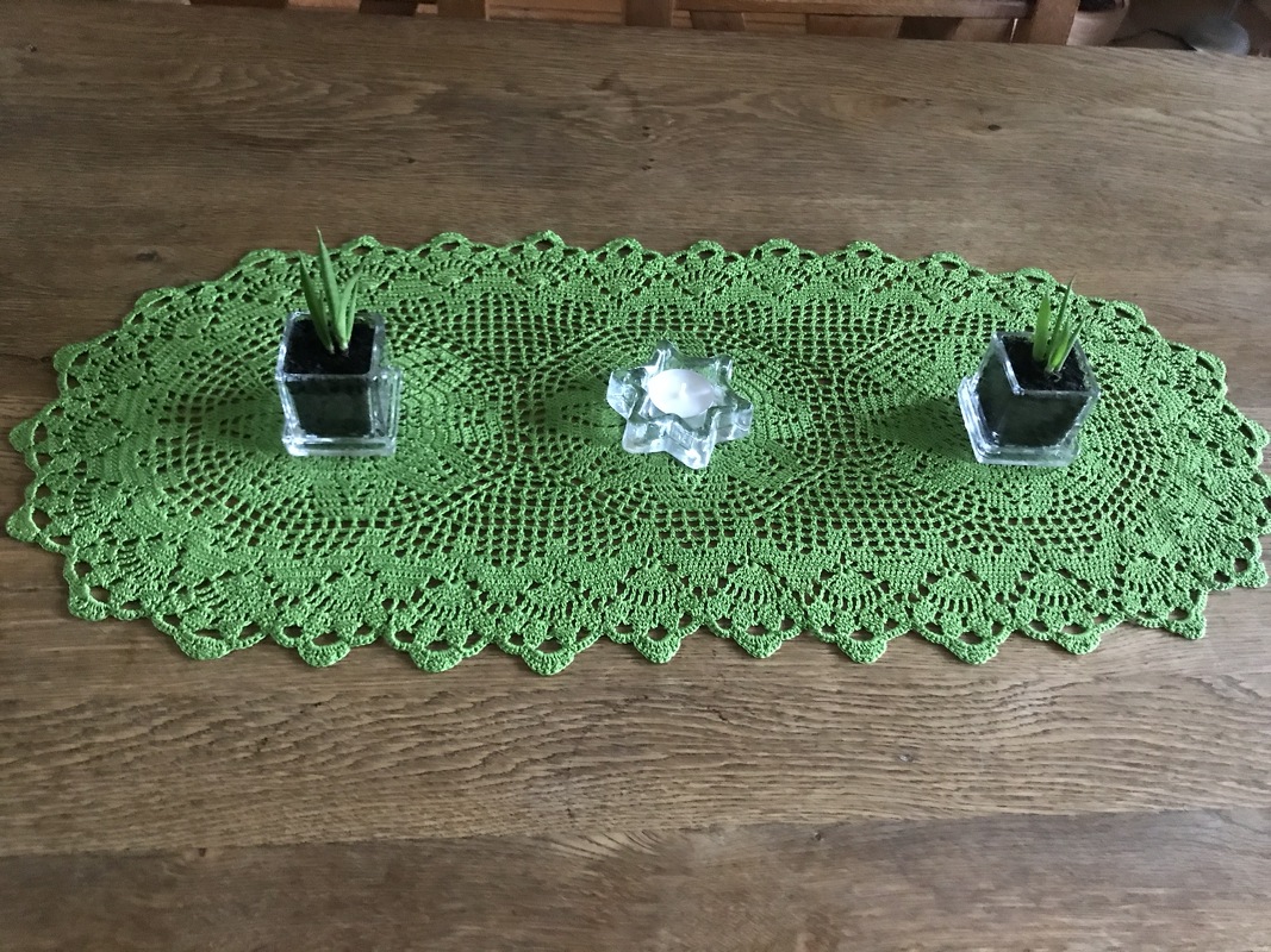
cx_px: 636
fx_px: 1028
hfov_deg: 63.4
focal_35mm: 28
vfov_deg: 49.7
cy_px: 476
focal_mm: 3.99
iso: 100
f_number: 1.8
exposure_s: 1/4
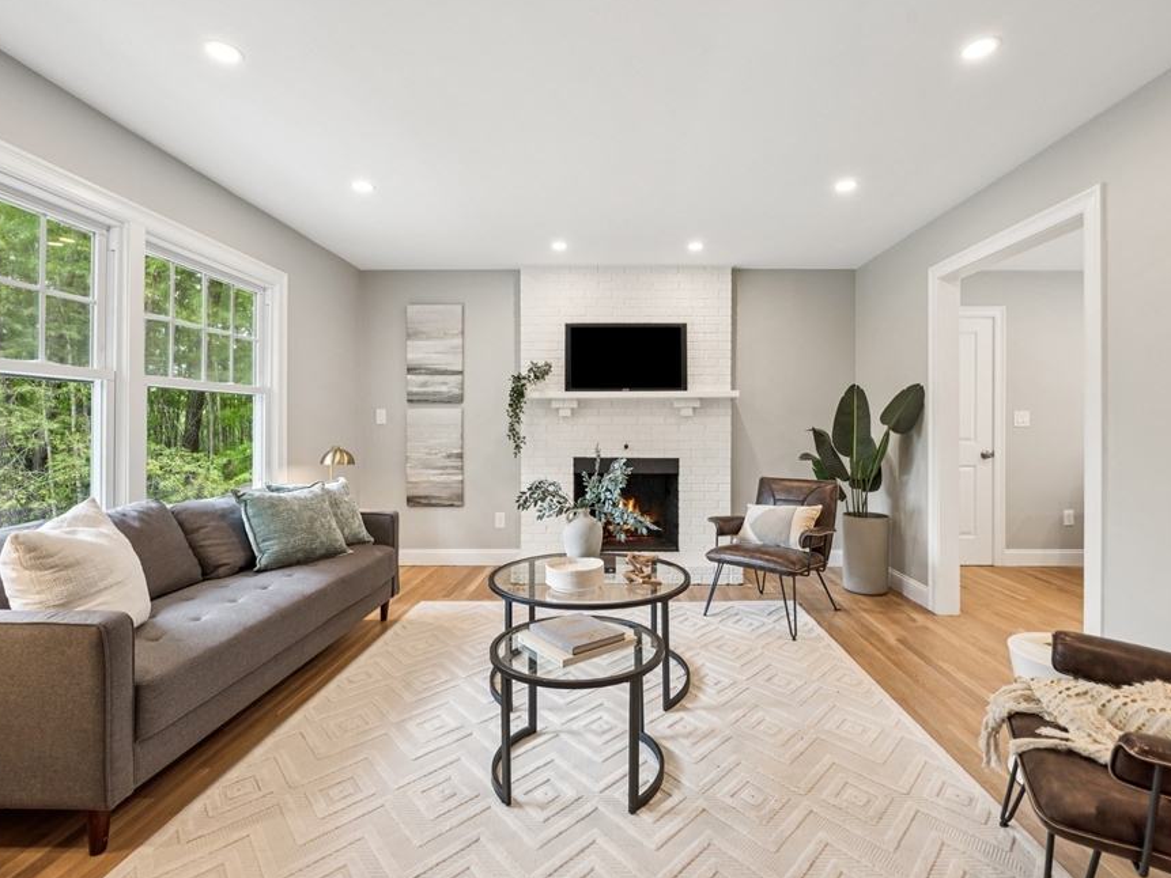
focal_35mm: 16
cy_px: 432
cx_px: 611
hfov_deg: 94.4
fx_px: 541
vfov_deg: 78.1
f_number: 8
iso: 100
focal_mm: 14
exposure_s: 1/6
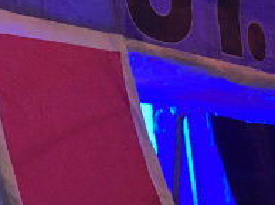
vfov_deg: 9.2
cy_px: 174
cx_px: 156
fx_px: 1270
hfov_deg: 12.4
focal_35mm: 160
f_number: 2.4
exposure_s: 1/60
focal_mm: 3.3
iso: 160
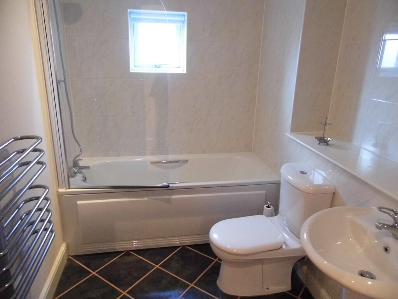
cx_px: 199
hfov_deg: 69.4
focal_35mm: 25
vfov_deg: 54.9
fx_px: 287
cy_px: 150
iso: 400
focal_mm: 4.5
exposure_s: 1/8
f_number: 3
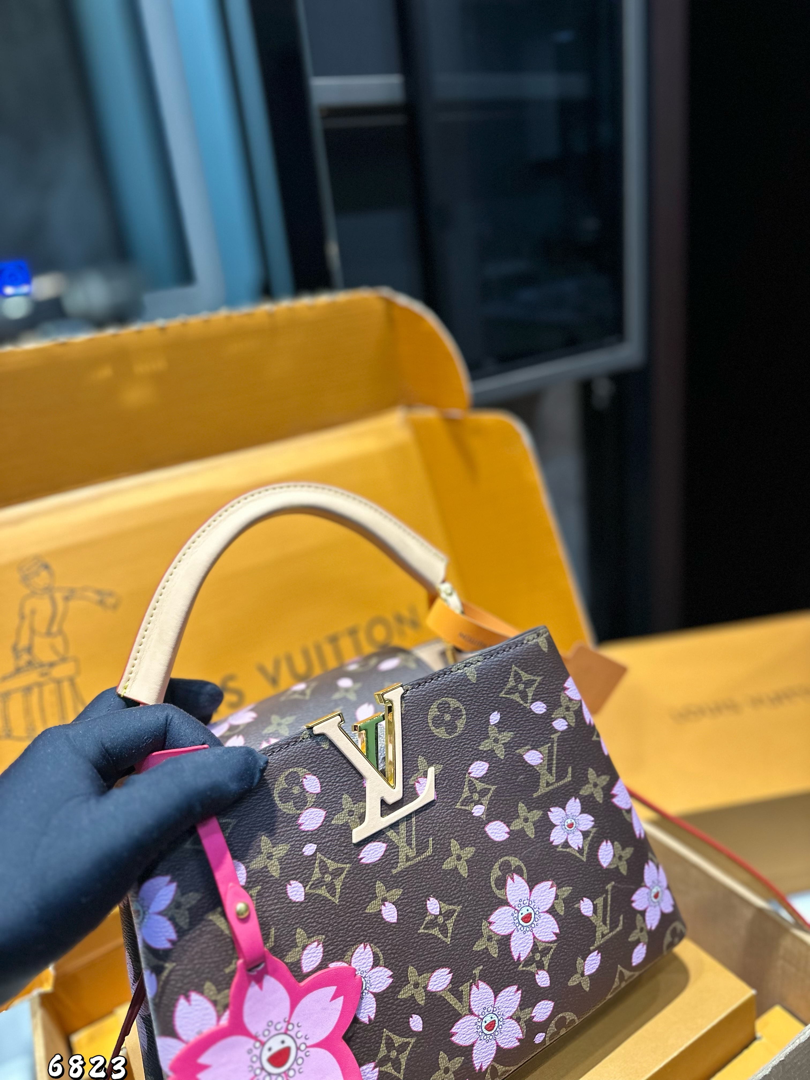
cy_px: 540
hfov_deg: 56.8
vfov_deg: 71.6
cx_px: 405
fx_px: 749
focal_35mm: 24
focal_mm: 6.86
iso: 250
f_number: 1.78
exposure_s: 1/60
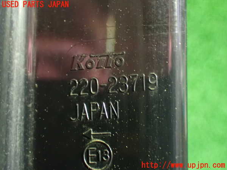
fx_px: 407
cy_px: 85
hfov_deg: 31.2
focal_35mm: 62
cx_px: 114
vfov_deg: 23.7
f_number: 3.6
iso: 1600
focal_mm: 11.09
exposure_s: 1/8
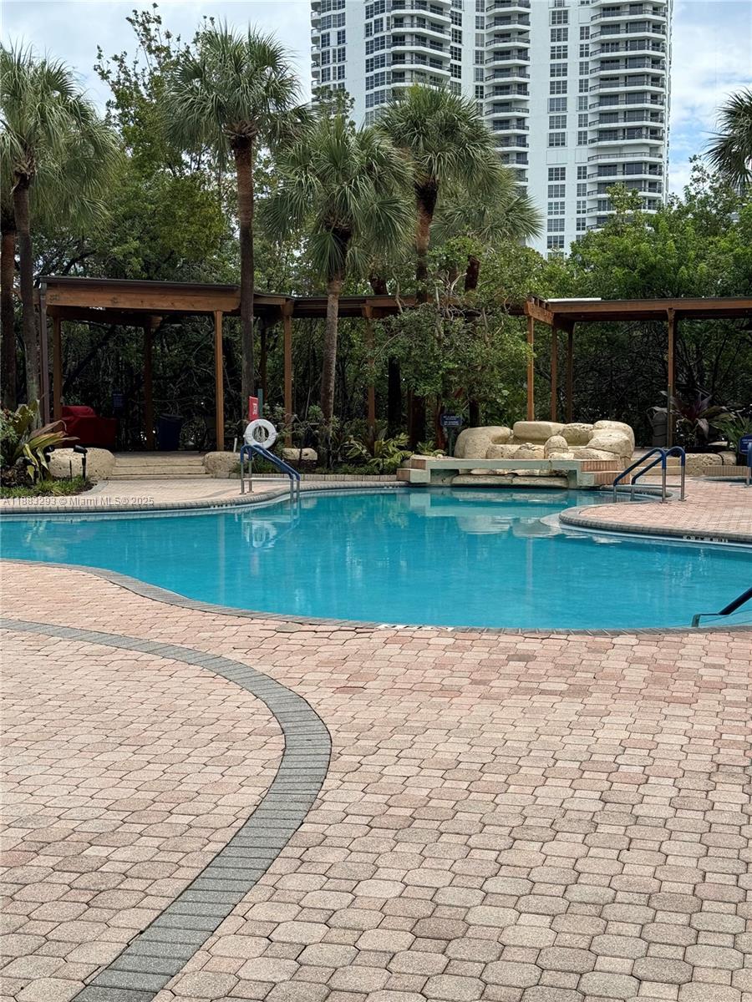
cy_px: 501
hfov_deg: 30.3
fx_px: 1390
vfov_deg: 39.7
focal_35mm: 48
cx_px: 376
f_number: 1.78
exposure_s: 1/3425
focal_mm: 6.76
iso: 64
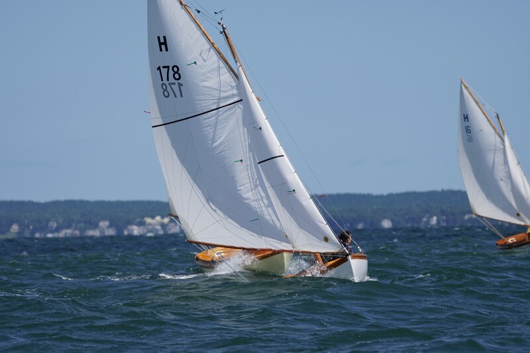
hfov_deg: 5.8
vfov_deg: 3.8
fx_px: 5254
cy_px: 176
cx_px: 265
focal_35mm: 357
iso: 160
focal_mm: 238
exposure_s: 1/1600
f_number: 5.6
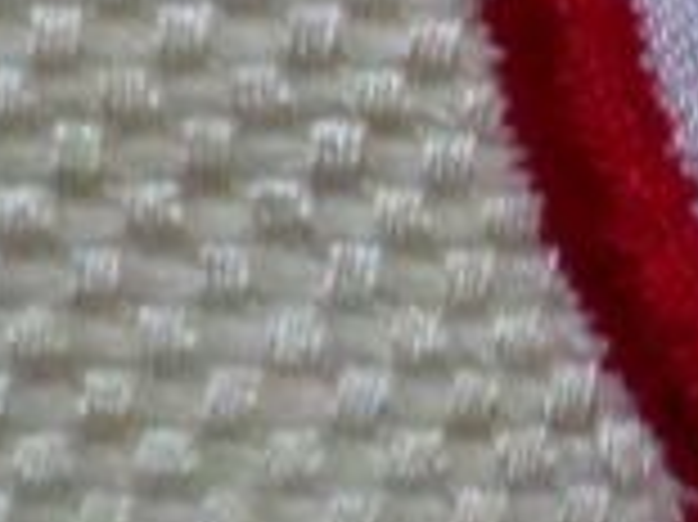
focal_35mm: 311
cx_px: 2211
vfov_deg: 4.8
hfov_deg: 5.9
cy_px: 198
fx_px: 6266
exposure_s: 1/50
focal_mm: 8.5
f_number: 4.2
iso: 400
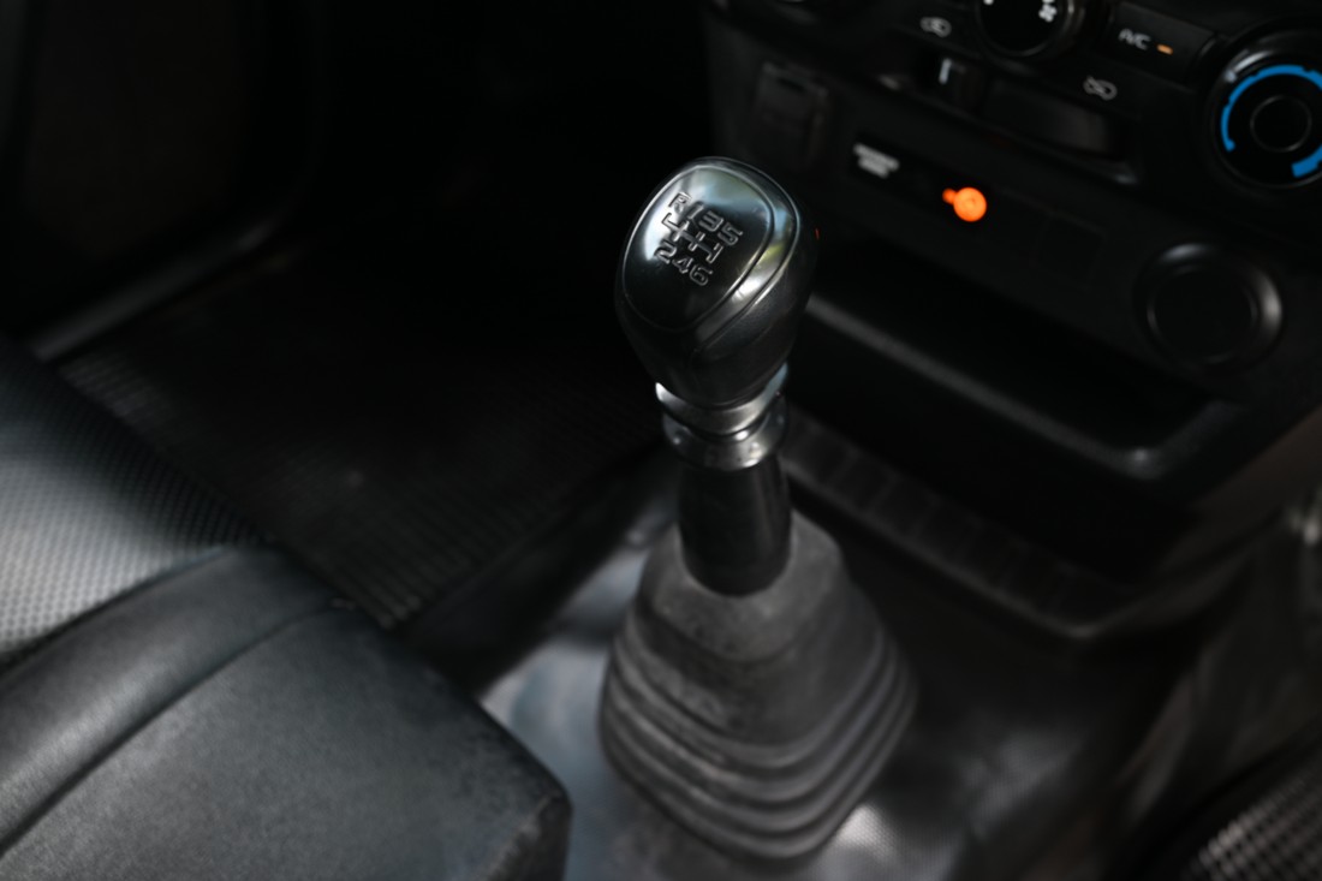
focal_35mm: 32
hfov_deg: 58.0
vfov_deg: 40.5
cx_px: 661
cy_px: 440
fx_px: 1193
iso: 200
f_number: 6.3
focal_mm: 32.5
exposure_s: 1/10
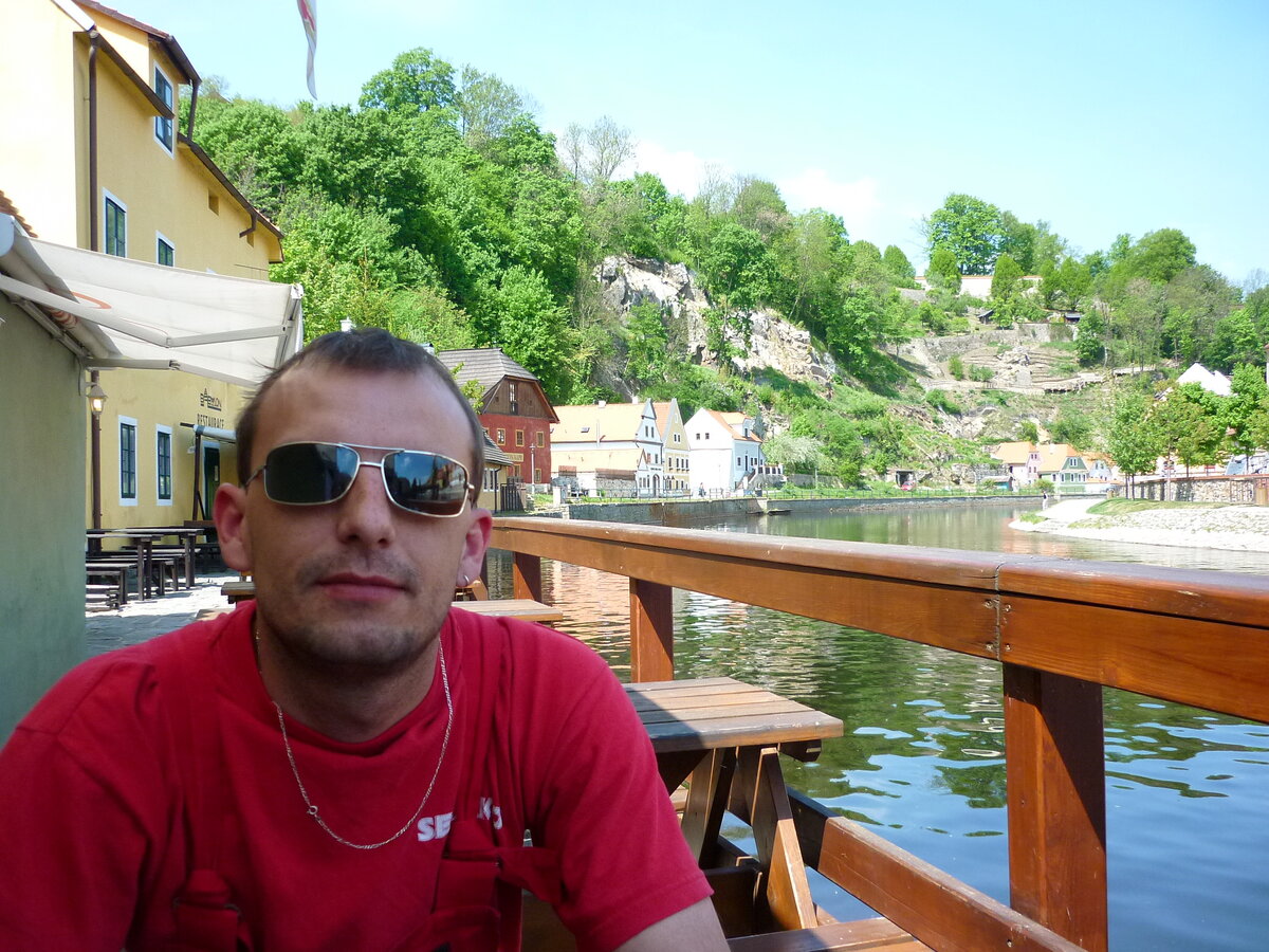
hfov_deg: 55.4
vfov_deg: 42.9
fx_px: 1210
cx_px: 634
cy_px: 476
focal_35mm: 33
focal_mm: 5.5
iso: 200
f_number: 2.8
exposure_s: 1/1000
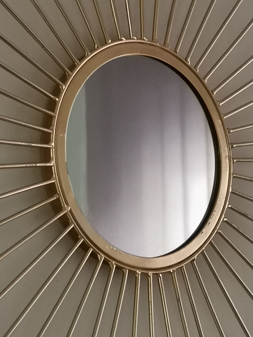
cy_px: 168
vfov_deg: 15.3
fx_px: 1257
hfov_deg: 11.5
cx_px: 126
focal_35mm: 129
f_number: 1.8
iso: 500
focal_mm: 4.75
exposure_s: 1/60
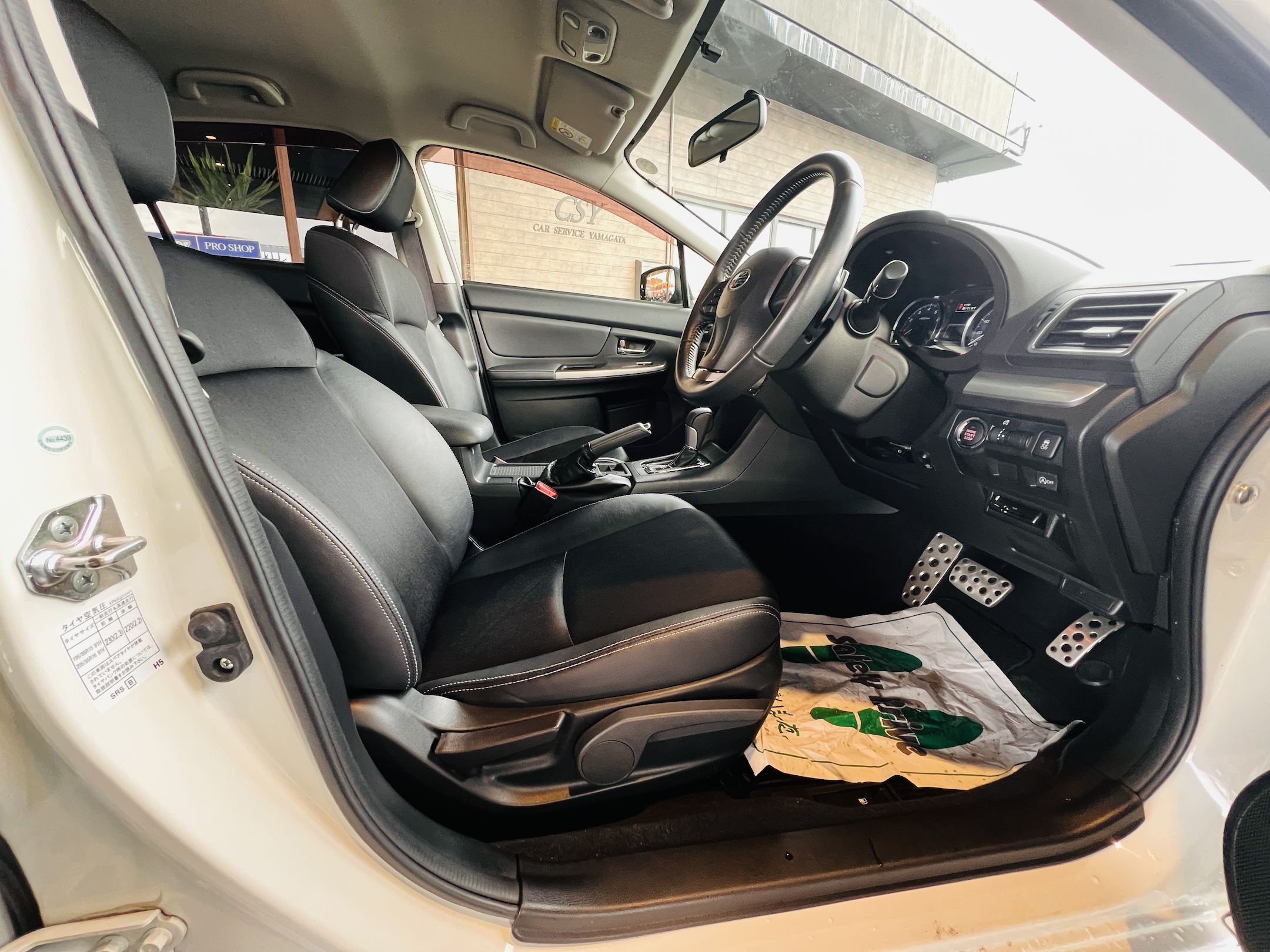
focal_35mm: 13
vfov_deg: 89.9
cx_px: 635
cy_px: 476
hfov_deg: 106.2
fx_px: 477
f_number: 1.8
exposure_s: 1/77
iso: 250
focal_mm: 1.57
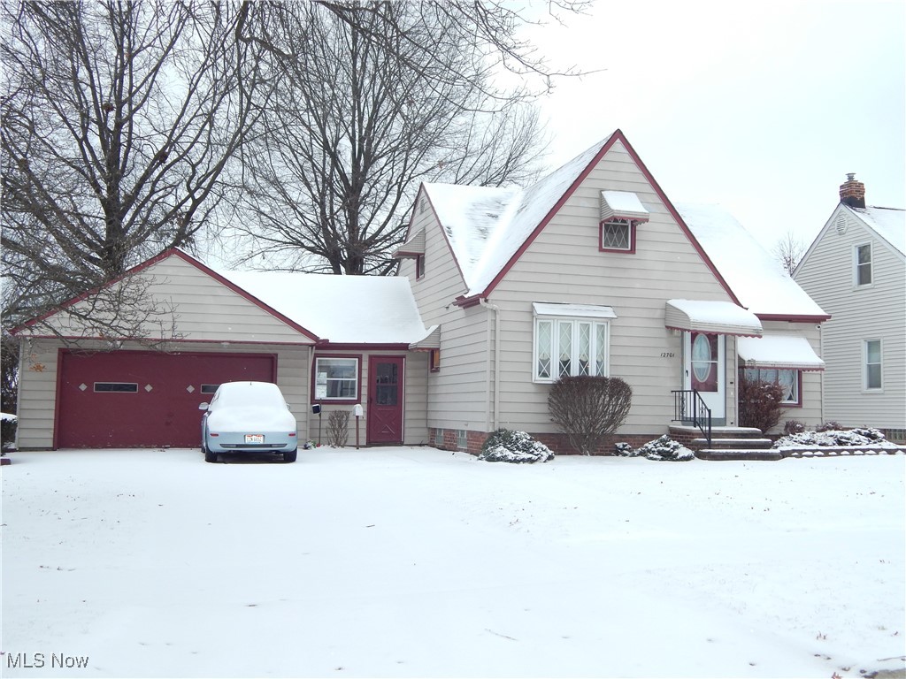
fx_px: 995
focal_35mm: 38
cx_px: 453
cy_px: 340
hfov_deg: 49.0
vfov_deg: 37.7
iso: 180
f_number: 3.4
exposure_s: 1/30
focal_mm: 6.8
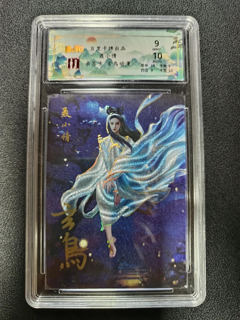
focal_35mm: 24
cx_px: 120
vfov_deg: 71.6
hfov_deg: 56.8
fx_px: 222
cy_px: 160
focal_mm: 5.31
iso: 983
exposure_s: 1/33.3
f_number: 1.7
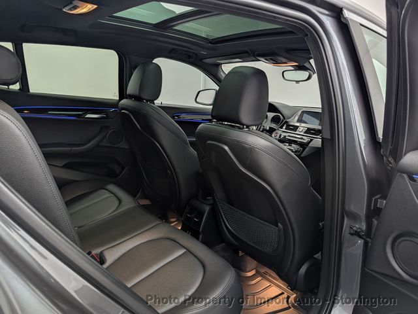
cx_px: 209
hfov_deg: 71.6
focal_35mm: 24
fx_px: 290
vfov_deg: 56.8
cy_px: 157
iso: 19
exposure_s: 1/60
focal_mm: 6.9
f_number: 1.68
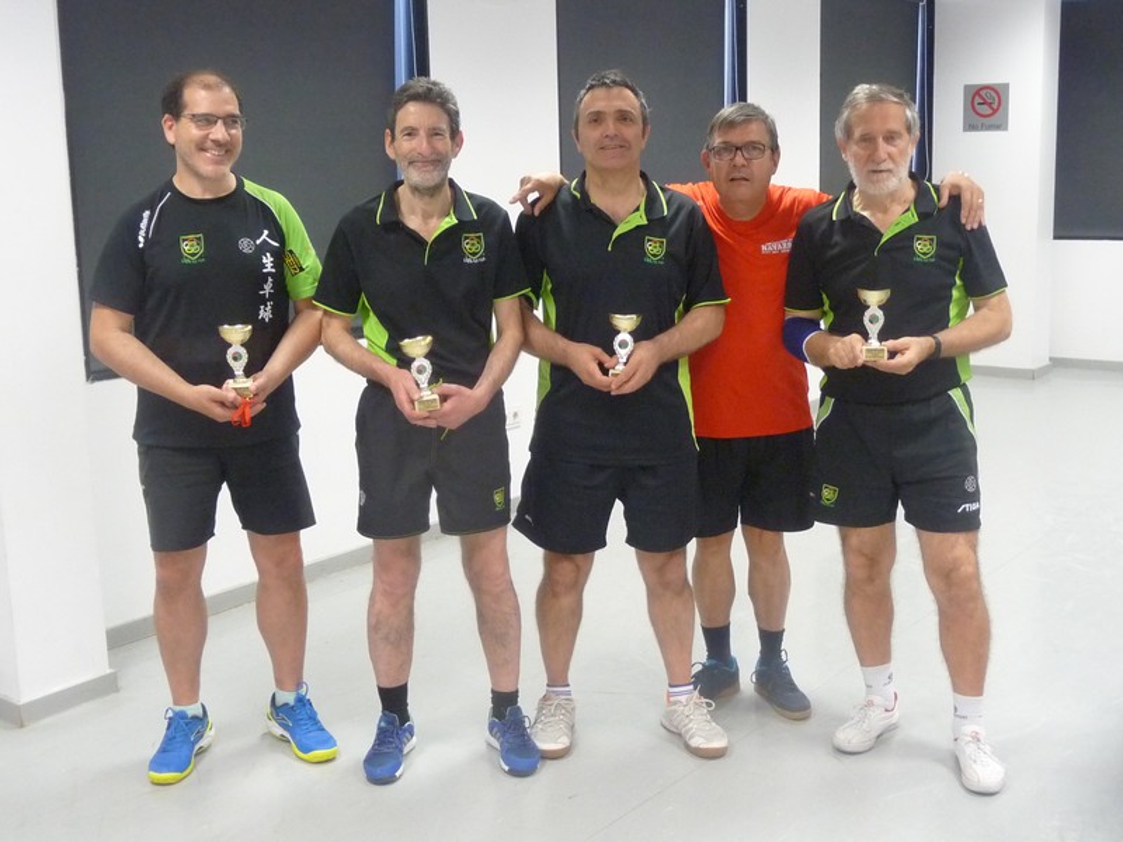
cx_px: 562
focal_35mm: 49
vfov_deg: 29.7
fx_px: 1590
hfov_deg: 38.9
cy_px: 421
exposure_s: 1/13
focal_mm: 6
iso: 400
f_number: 3.7
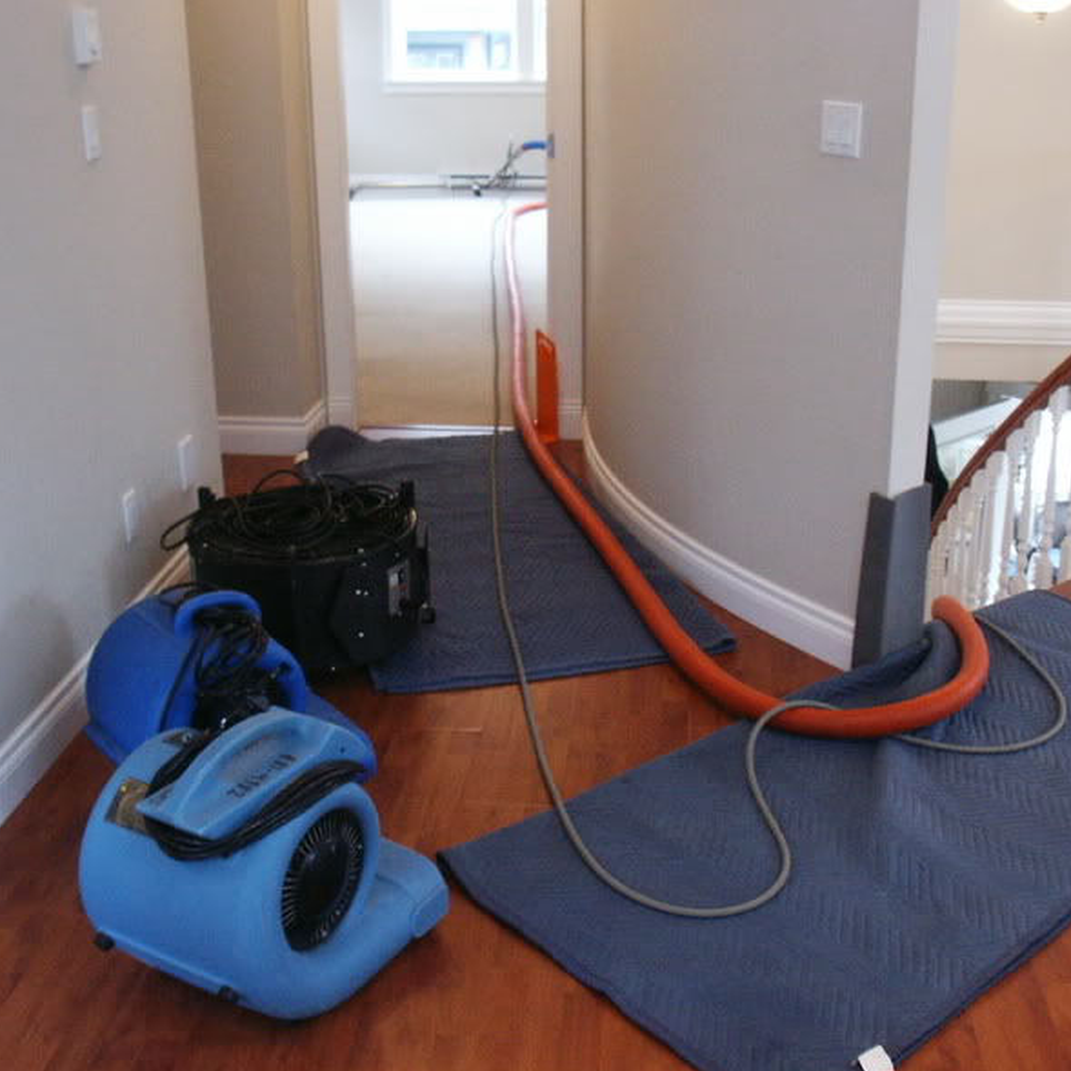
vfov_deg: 40.0
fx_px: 1470
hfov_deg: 40.0
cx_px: 553
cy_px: 529
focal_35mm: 42
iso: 400
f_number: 3
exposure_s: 1/20
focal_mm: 7.19
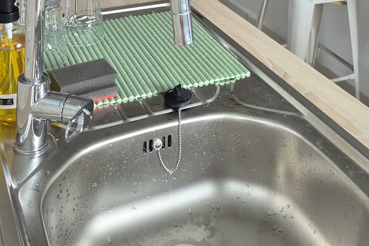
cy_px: -51
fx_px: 543
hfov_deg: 37.3
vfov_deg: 23.3
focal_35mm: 53
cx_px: 228
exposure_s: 1/180
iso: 200
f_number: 1.8
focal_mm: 5.4
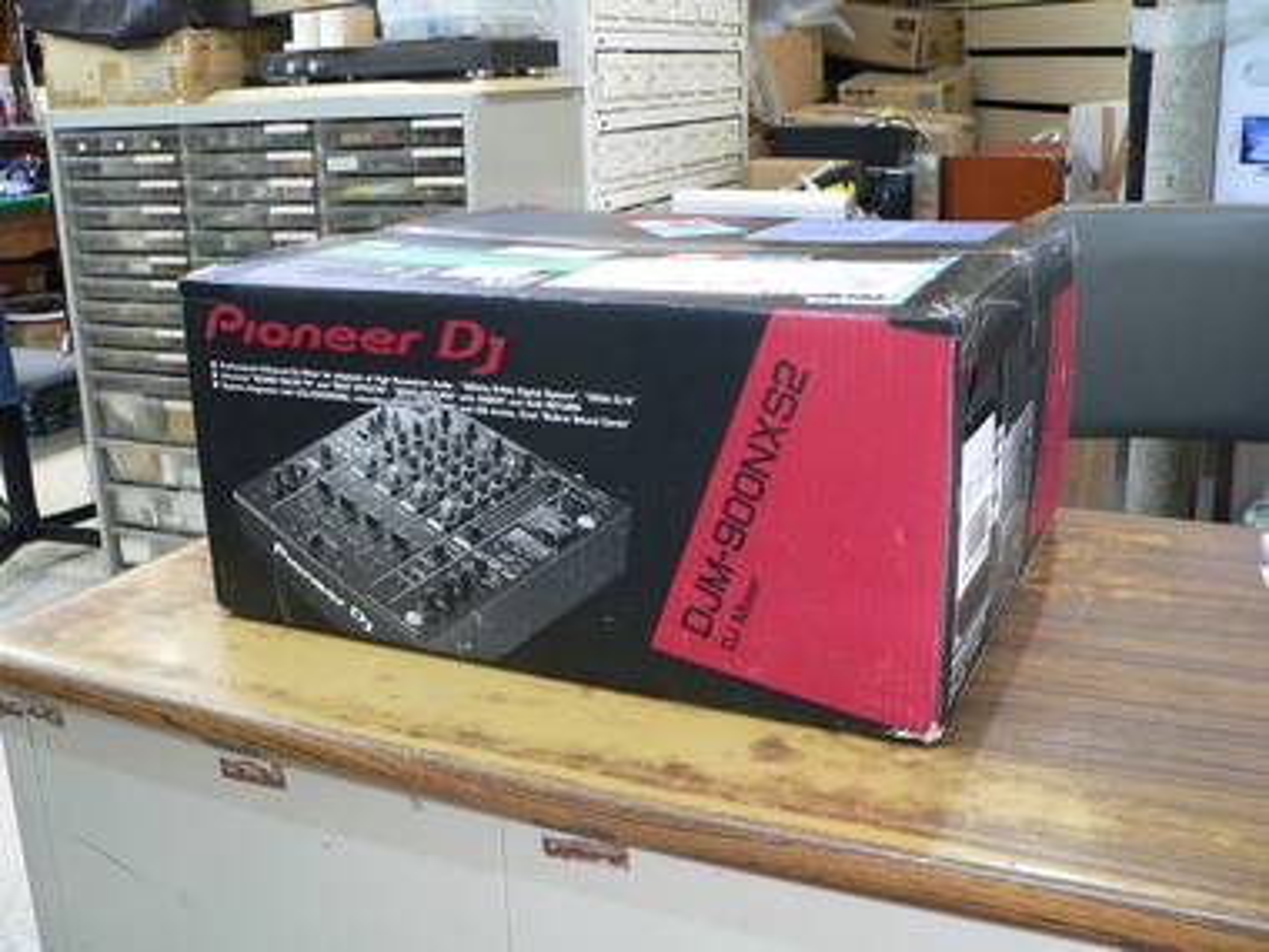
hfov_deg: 51.4
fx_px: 1320
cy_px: 476
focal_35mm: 36
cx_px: 634
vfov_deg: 39.7
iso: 200
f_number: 2.8
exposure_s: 1/13
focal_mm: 6
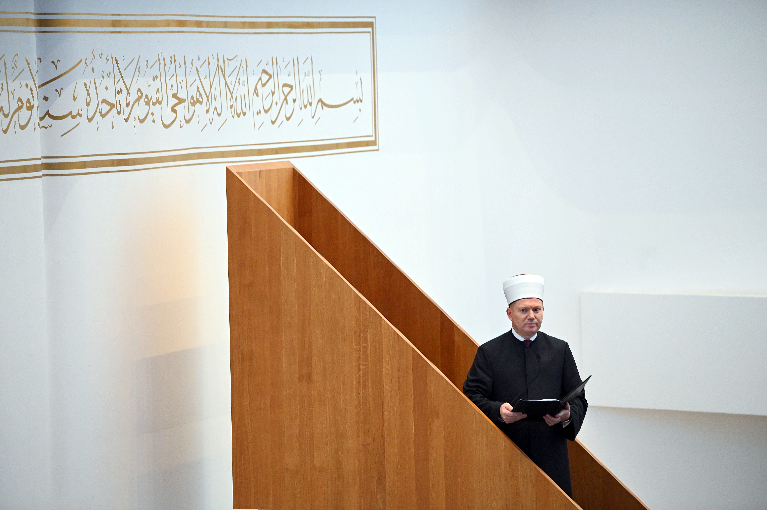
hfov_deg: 10.3
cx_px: 384
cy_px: 255
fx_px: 4258
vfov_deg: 6.9
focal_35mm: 200
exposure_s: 1/100
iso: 4000
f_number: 3.5
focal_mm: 200
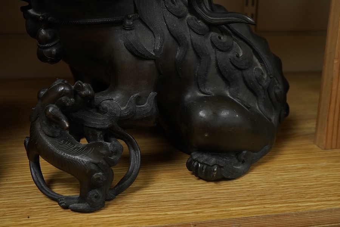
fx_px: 425
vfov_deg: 29.9
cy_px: 114
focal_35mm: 45
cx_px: 170
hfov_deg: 43.6
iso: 1250
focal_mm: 30
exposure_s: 1/125
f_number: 10
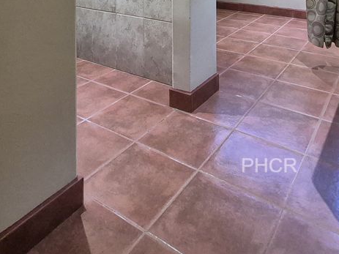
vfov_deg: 34.8
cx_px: 169
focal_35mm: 32
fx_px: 313
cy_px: -53
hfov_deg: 56.8
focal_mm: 1.74
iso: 800
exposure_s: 1/60
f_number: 2.2
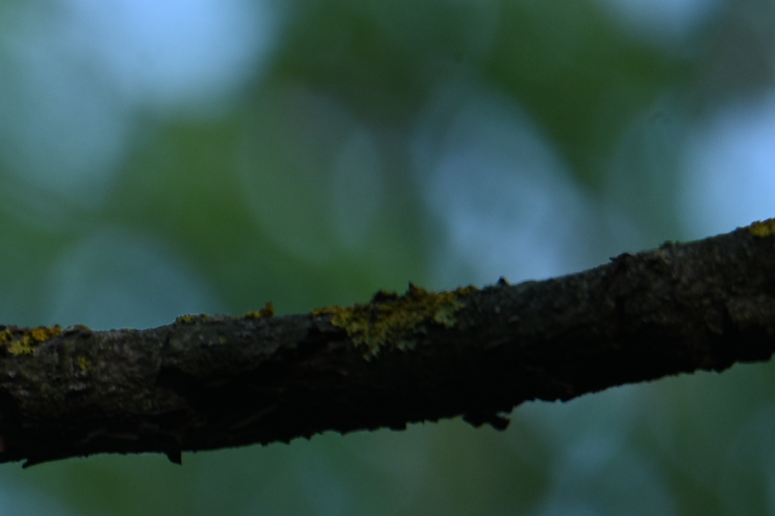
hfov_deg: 0.9
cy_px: 663
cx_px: -933
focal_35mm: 2216
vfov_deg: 0.6
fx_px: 47670
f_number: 6.7
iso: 140
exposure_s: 1/100
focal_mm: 500
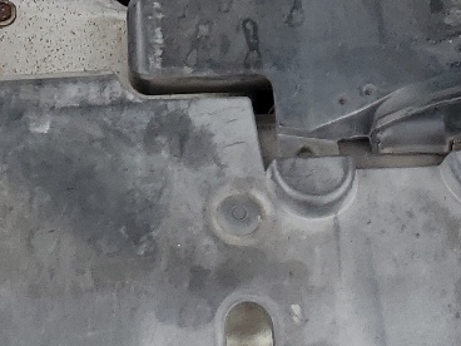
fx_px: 1505
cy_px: -361
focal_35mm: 113
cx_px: 153
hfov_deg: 17.4
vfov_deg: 11.7
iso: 50
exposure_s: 1/417
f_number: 1.5
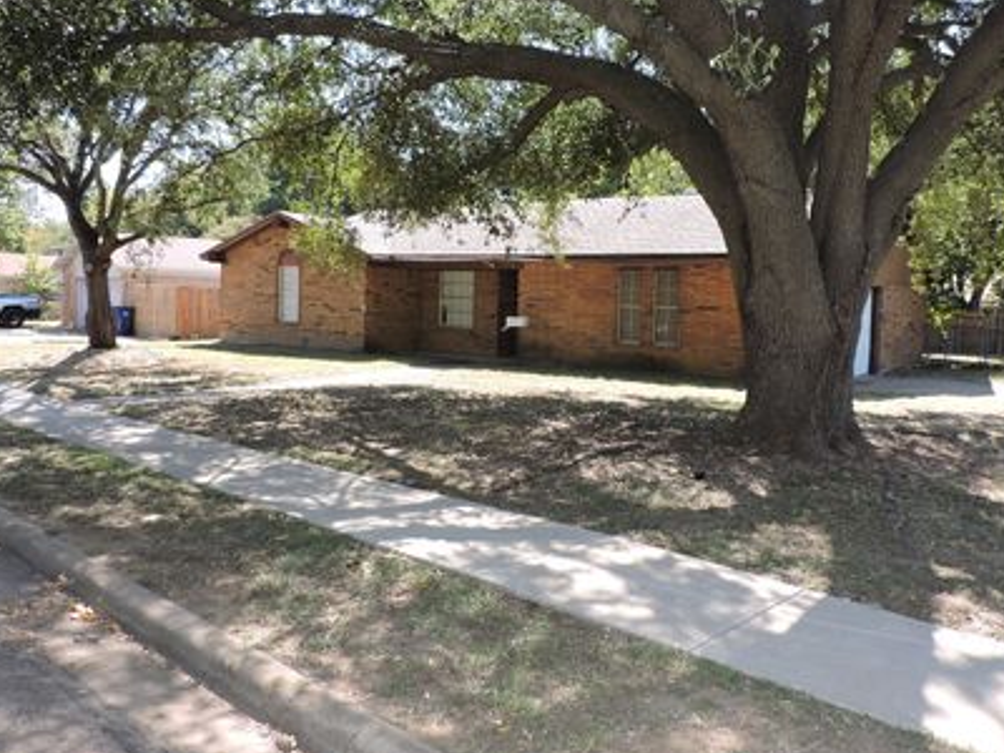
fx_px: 870
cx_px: 494
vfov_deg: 46.7
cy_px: 338
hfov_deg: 60.0
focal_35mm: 30
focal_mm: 4.3
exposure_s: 1/500
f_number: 3
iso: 200
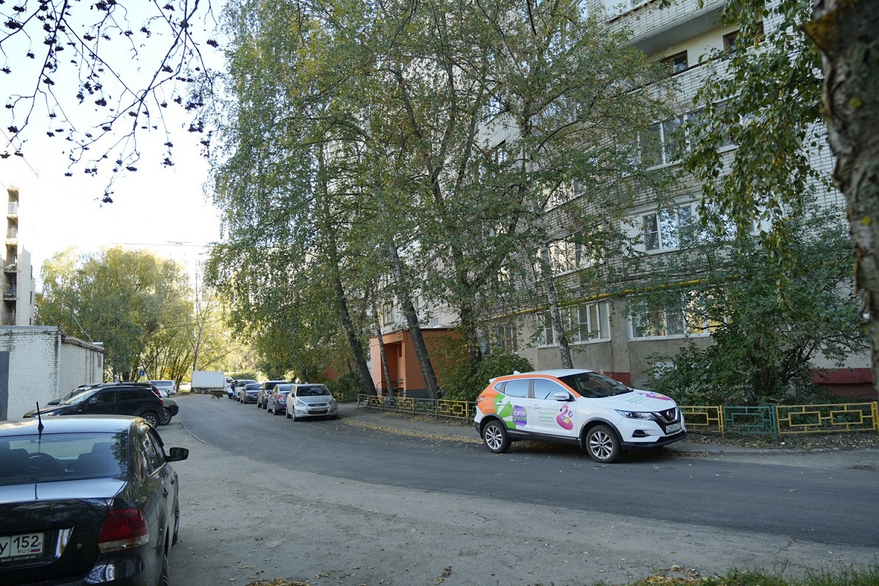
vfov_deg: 51.3
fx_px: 610
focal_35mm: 25
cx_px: 440
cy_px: 293
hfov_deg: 71.5
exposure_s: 1/60
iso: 100
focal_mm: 17
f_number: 2.8
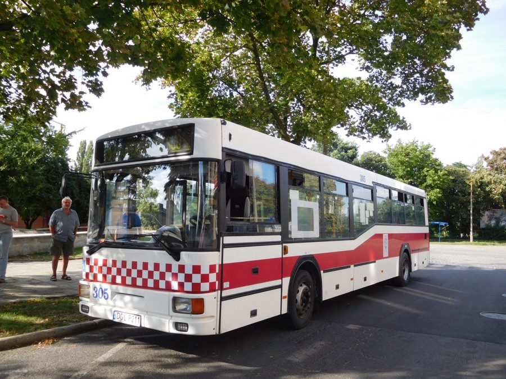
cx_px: 253
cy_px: 190
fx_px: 409
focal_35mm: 28
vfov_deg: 49.7
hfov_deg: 63.4
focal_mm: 5
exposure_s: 1/400
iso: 125
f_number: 3.5
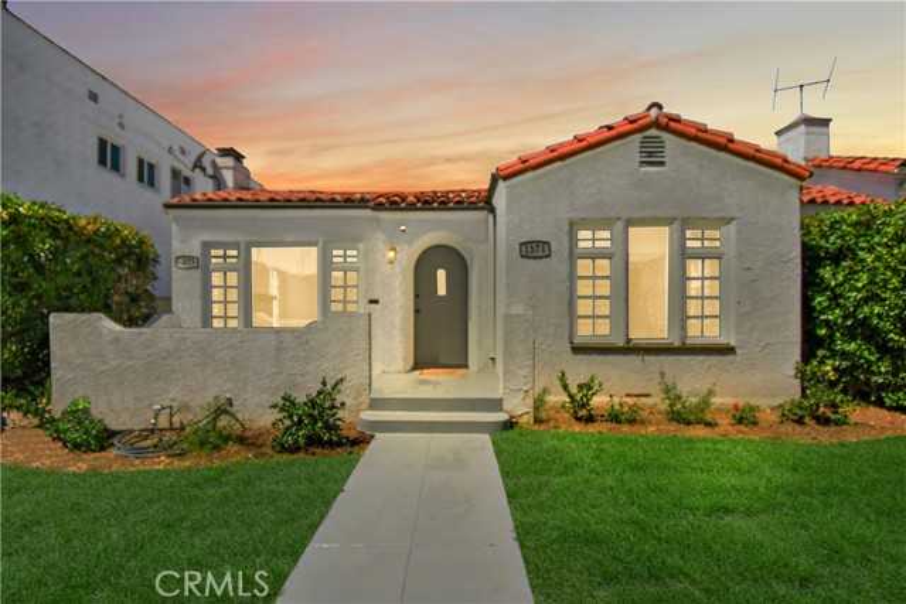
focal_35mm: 15
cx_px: 453
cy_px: 302
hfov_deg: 100.4
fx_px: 378
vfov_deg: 77.4
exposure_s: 1/200
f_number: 5
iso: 100
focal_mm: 10
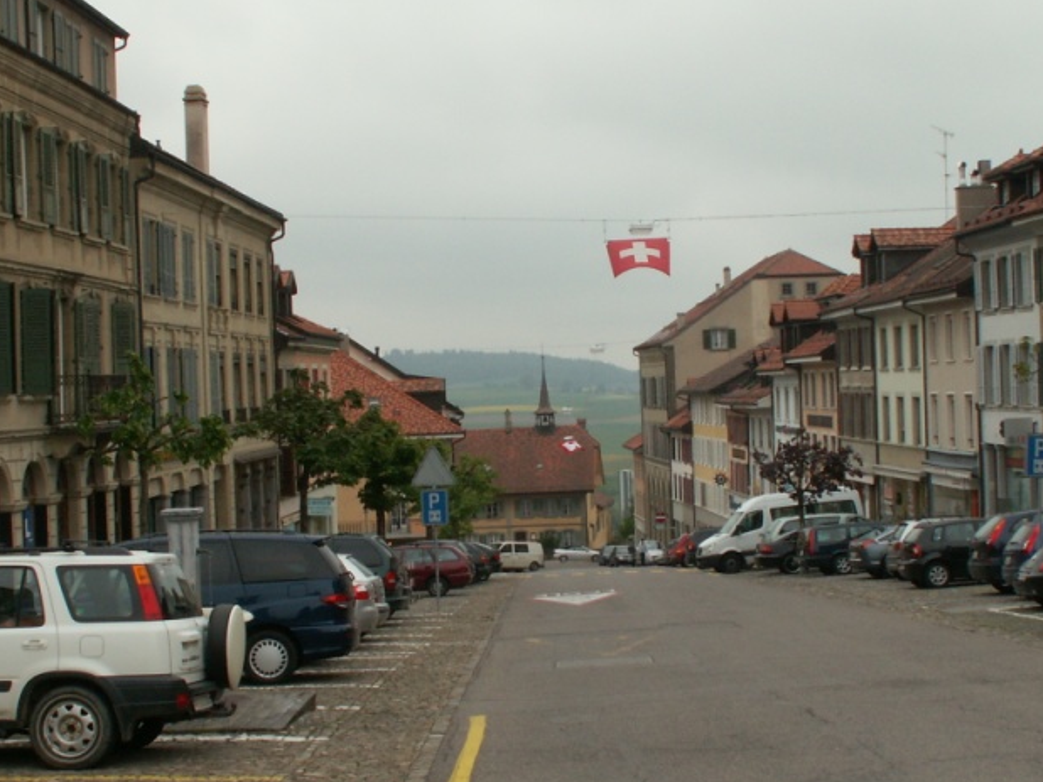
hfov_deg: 33.2
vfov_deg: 25.2
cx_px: 533
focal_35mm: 58
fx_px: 1747
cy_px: 424
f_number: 8
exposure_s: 1/60
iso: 50
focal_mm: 5.86
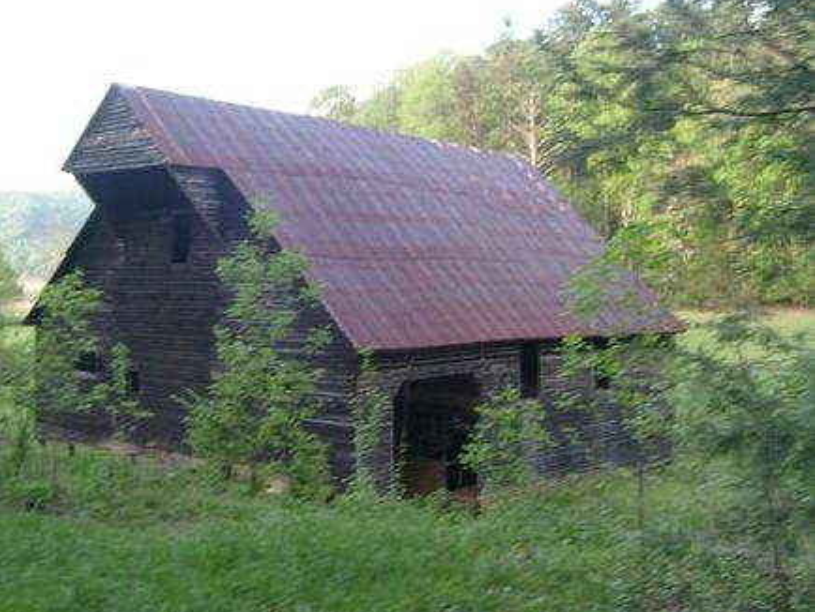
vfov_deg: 33.5
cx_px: 318
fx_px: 1013
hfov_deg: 43.6
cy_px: 250
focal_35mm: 43
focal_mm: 5.8
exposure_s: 1/60
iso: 80
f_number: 2.8
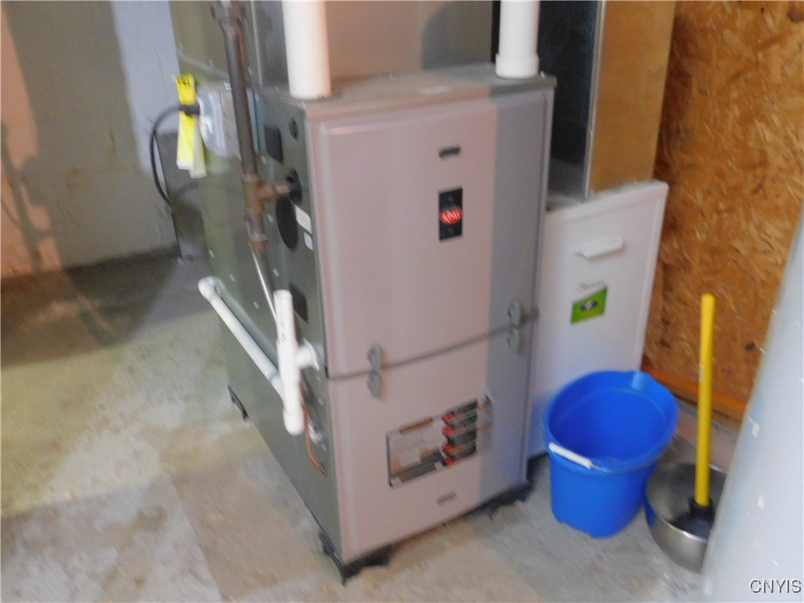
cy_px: 302
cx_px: 402
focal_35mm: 30
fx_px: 697
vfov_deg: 46.8
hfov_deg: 60.0
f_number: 3.2
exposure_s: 1/2.5
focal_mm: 5.3
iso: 800
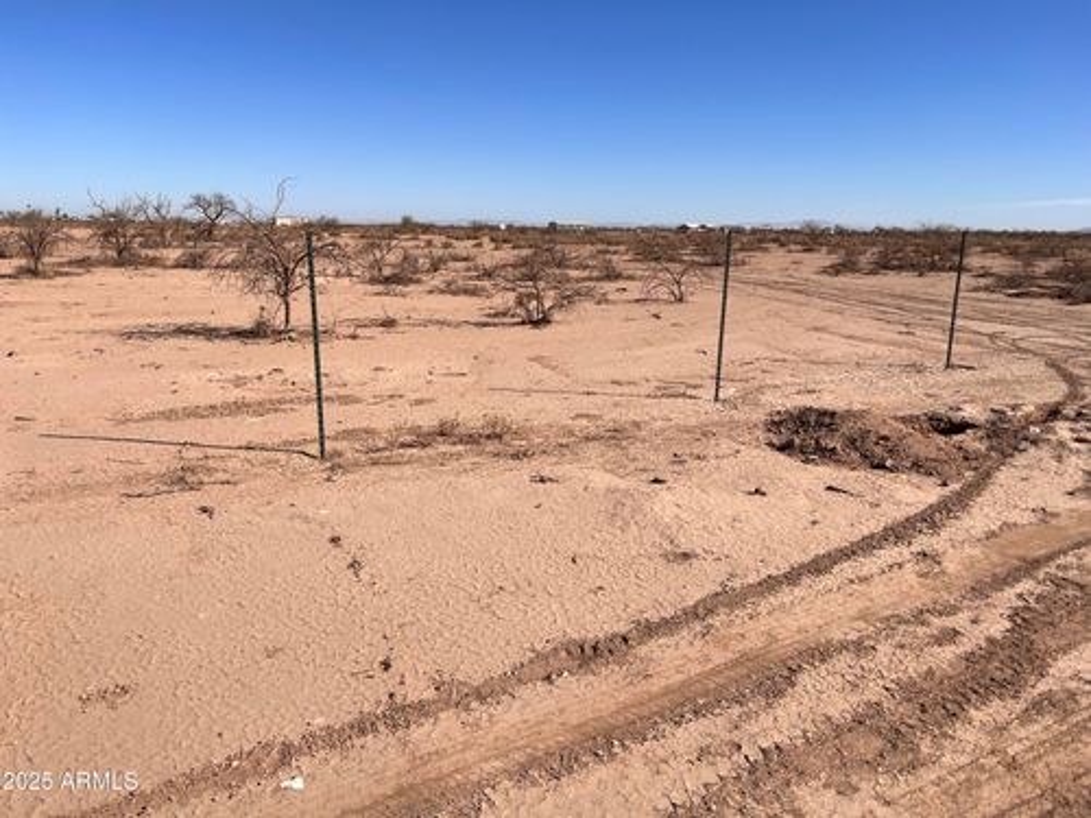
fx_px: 819
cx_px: 546
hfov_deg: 67.3
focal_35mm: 26
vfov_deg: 53.1
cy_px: 409
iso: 50
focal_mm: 5.7
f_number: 1.5
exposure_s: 1/6993
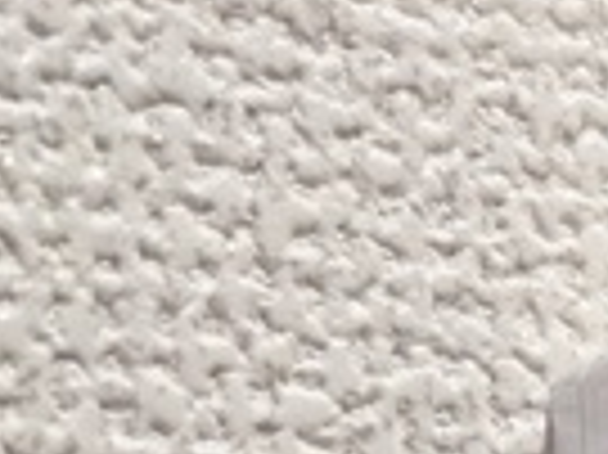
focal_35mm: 178
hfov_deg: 10.2
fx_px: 3124
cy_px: 1407
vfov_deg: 7.3
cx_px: 1259
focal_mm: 5.43
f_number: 1.89
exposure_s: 1/100
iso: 492
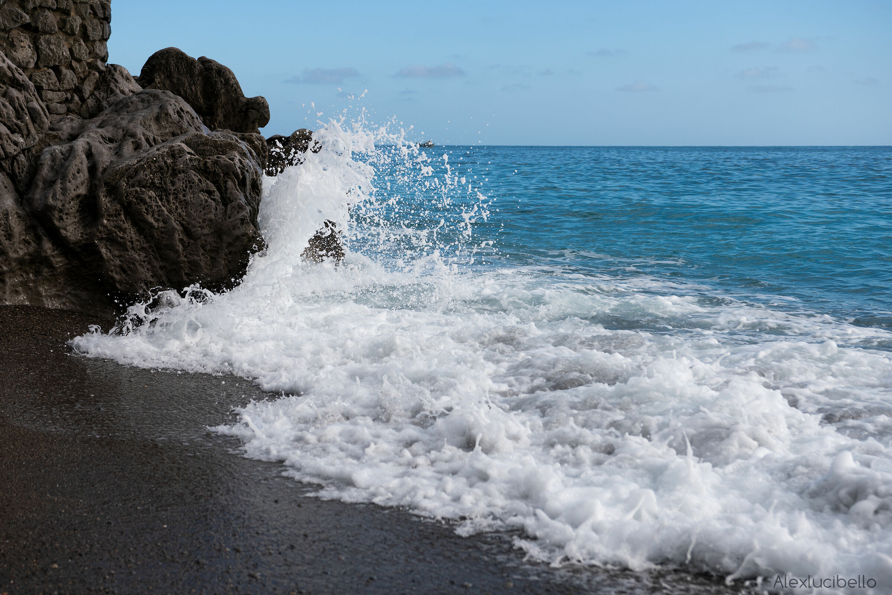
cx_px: 446
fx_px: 1301
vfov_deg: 25.8
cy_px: 298
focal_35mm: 52
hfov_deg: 37.9
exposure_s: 1/1000
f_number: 4
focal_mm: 35
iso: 100
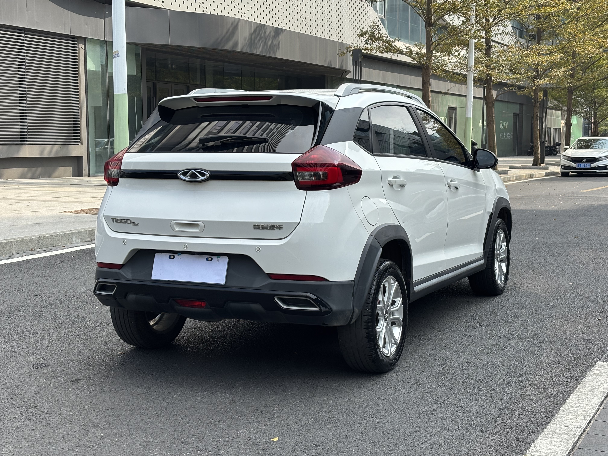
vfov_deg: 28.0
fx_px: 913
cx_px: 304
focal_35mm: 52
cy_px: 228
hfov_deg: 36.8
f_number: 1.6
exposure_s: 1/1667
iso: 40
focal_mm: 5.96
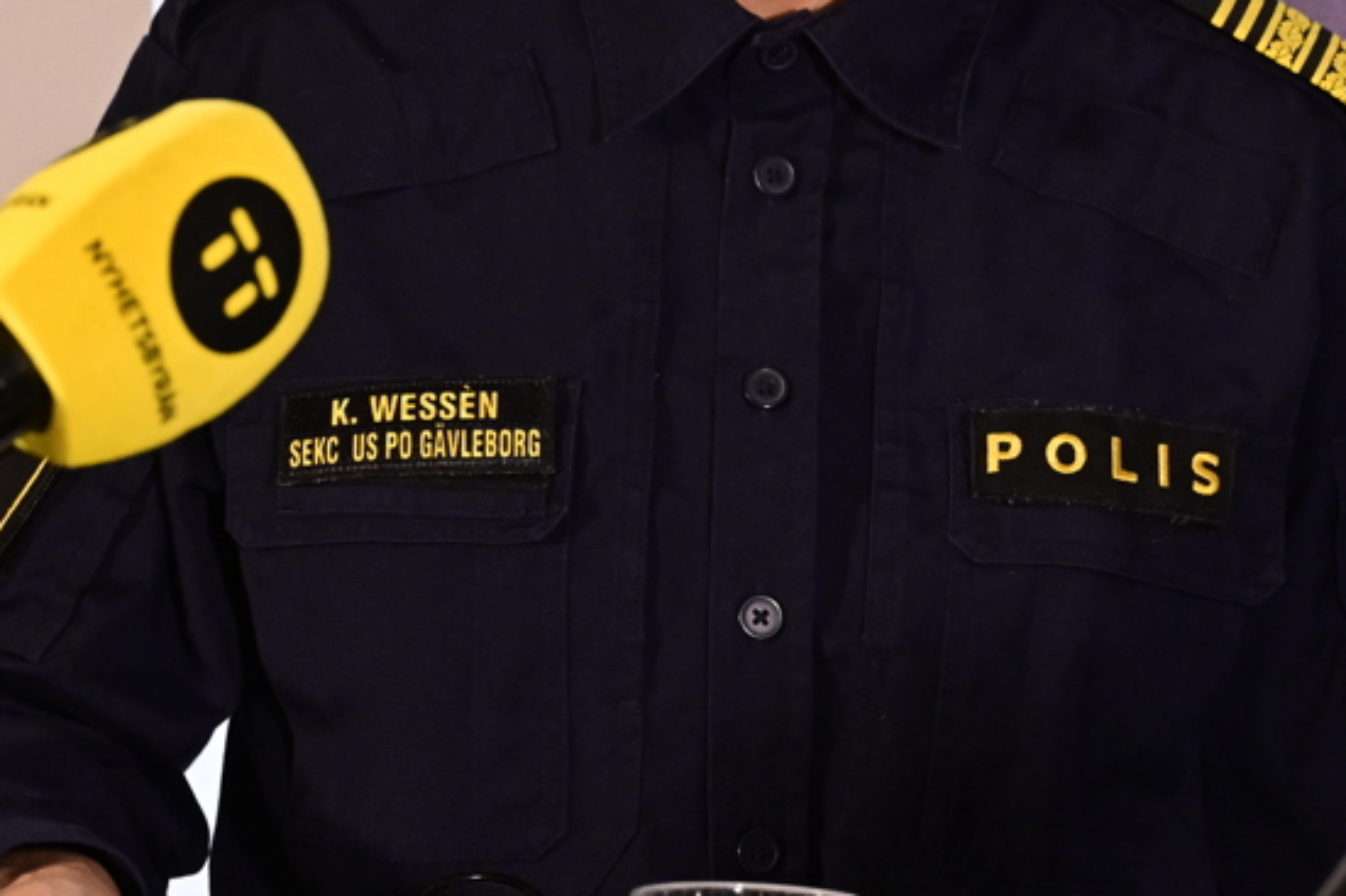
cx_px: 154
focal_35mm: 296
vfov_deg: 4.6
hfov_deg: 6.9
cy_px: 95
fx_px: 11063
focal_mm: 120
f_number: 5.6
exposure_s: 1/100
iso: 2500
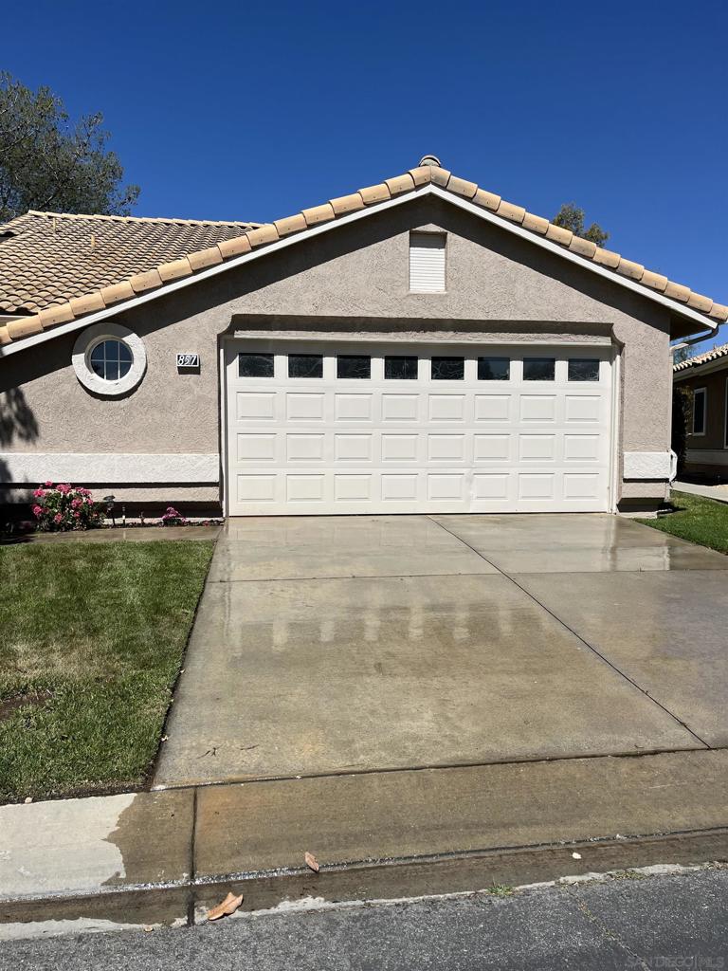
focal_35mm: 26
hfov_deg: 53.1
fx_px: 729
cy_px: 486
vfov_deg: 67.3
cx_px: 364
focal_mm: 5.1
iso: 50
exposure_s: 1/7353
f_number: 1.6
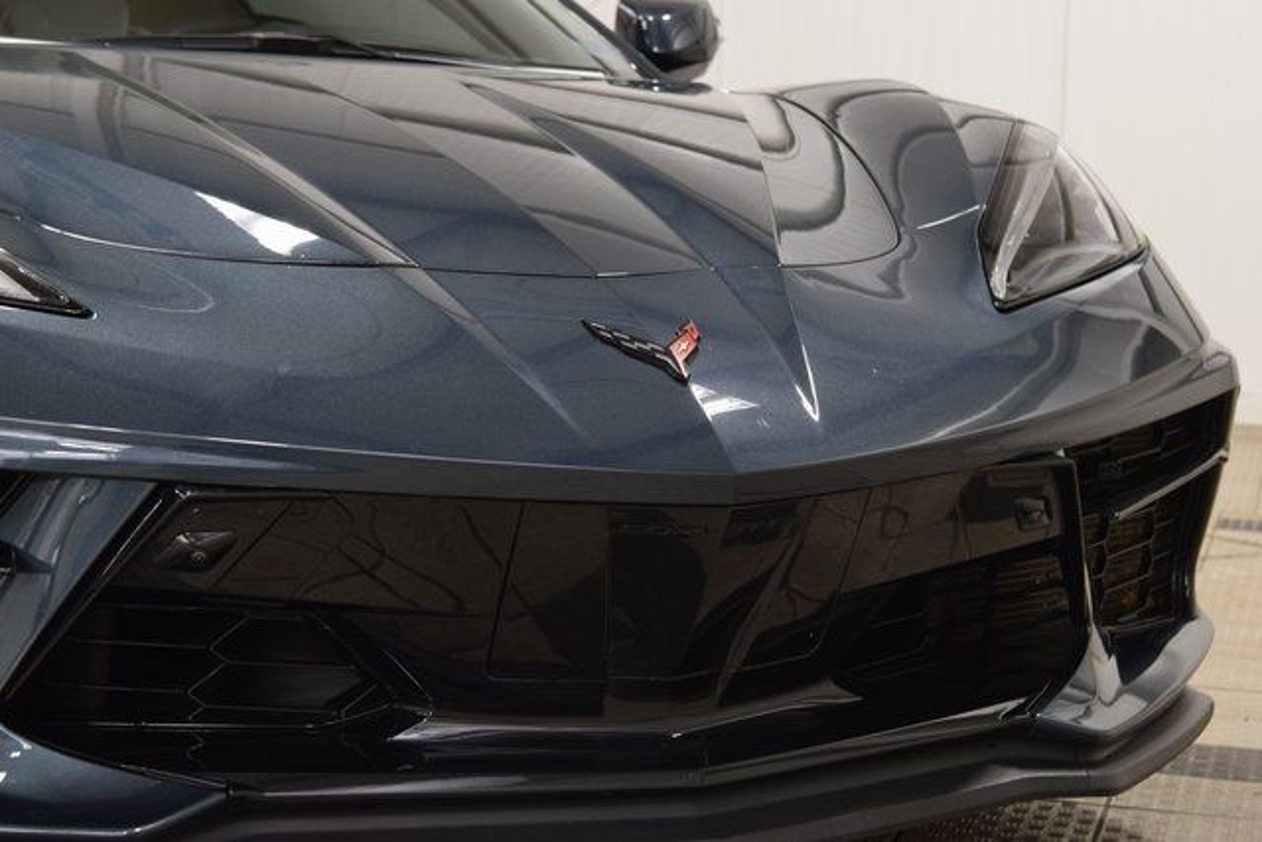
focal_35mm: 75
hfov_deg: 27.0
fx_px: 2630
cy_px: 421
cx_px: 631
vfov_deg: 18.2
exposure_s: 1/15
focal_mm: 50
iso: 500
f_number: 6.3
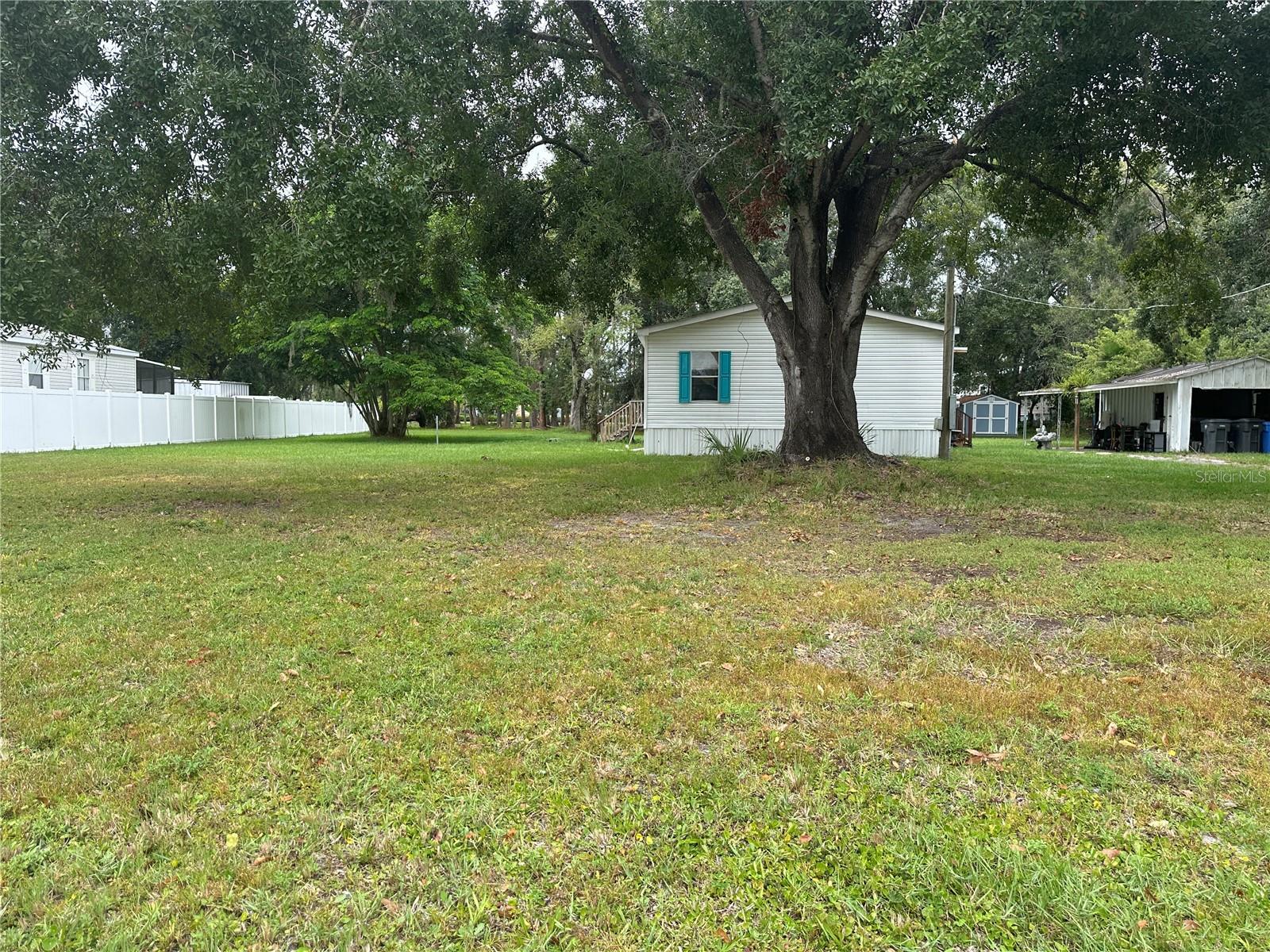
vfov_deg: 56.8
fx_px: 881
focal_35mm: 24
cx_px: 635
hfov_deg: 71.6
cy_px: 476
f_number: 1.78
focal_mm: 6.86
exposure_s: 1/850
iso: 80
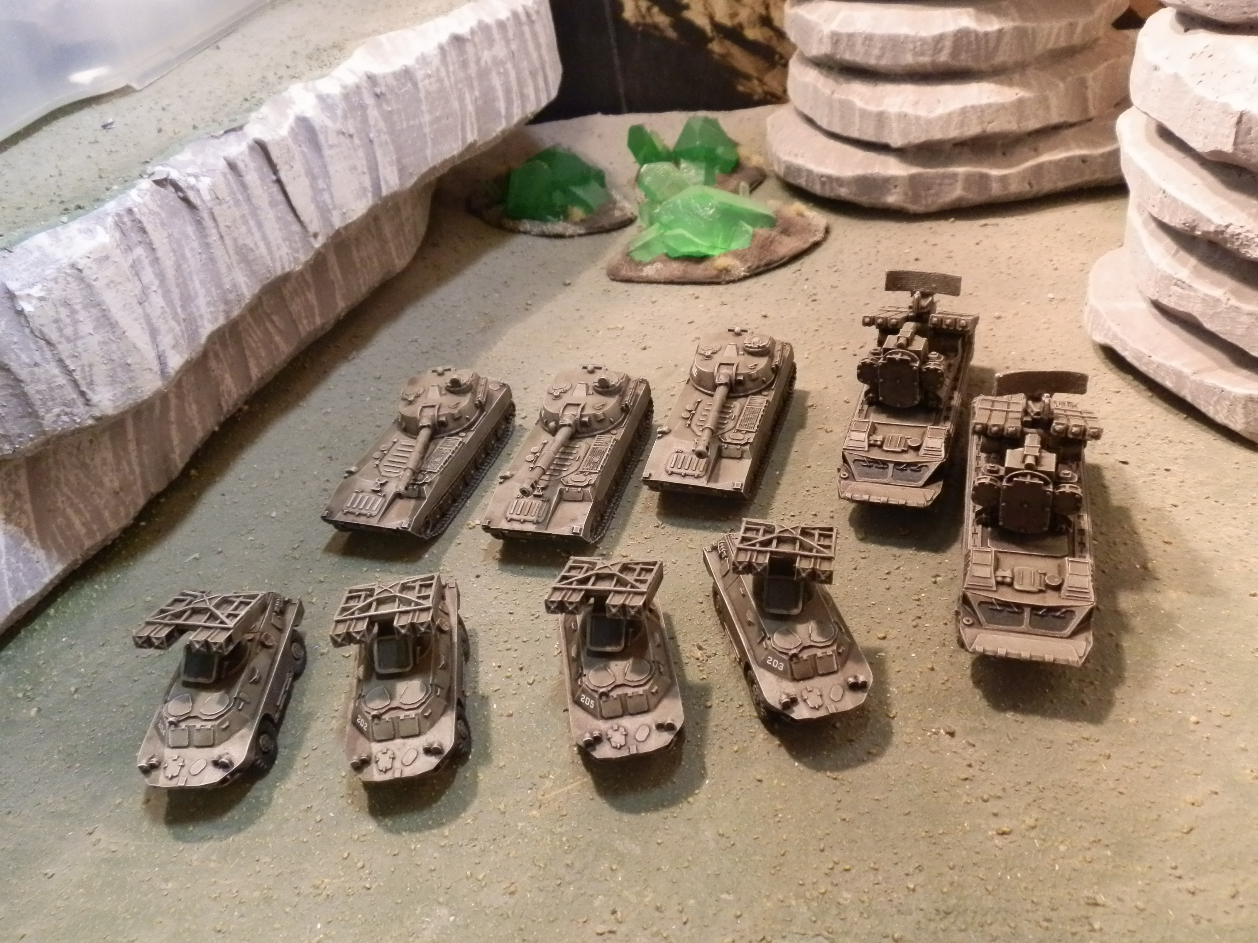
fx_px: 1018
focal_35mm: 28
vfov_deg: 49.7
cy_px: 472
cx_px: 629
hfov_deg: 63.4
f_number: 3.1
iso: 400
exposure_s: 1/50
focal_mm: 5
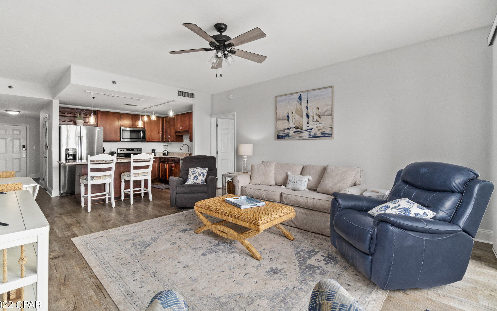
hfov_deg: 97.8
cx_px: 243
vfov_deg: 71.2
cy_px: 147
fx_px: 217
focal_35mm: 16
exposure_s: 1/20
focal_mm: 10
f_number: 8
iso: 800
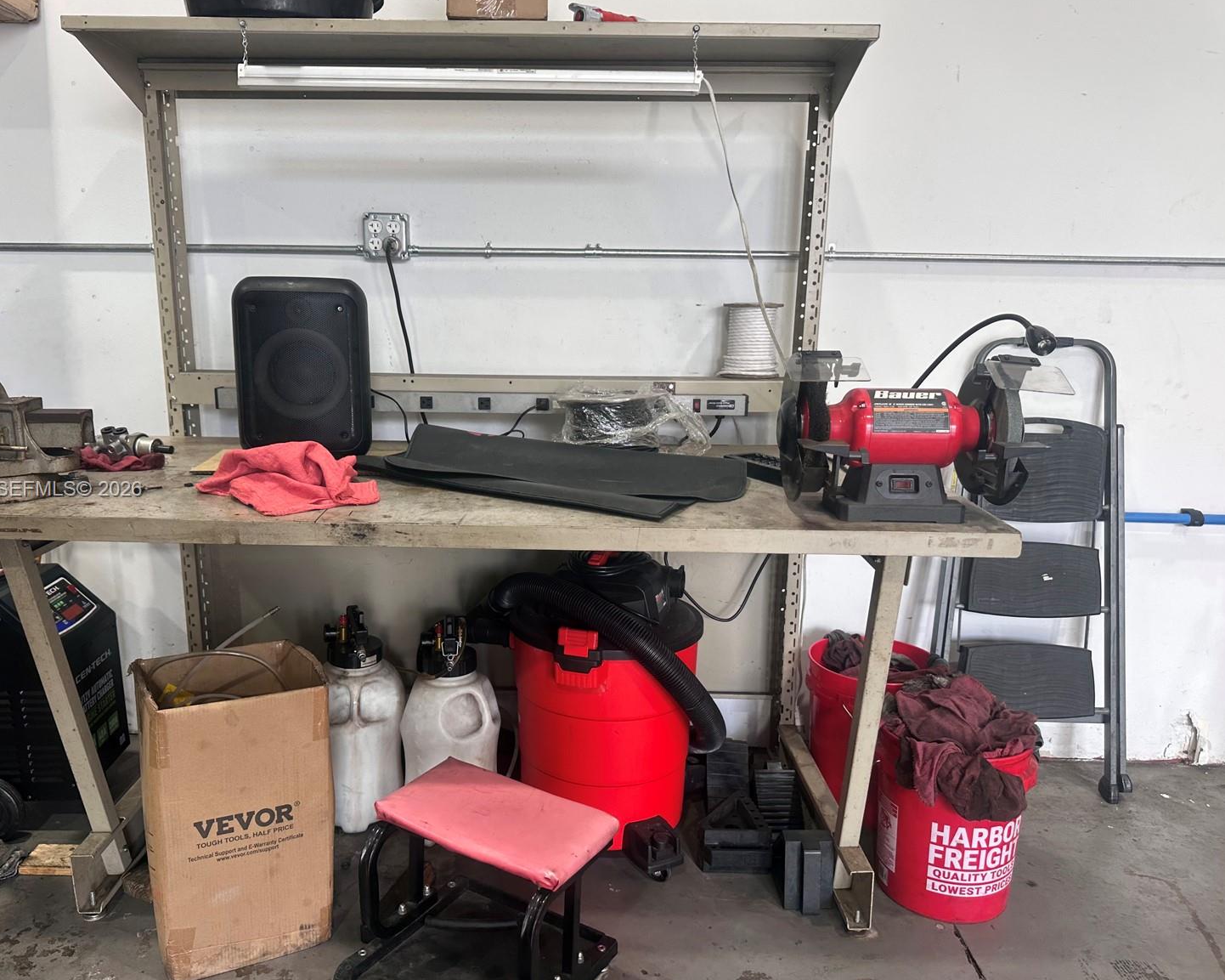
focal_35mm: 26
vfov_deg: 54.9
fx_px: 942
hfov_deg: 65.9
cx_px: 557
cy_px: 490
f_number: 1.78
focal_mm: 6.86
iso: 80
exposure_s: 1/120
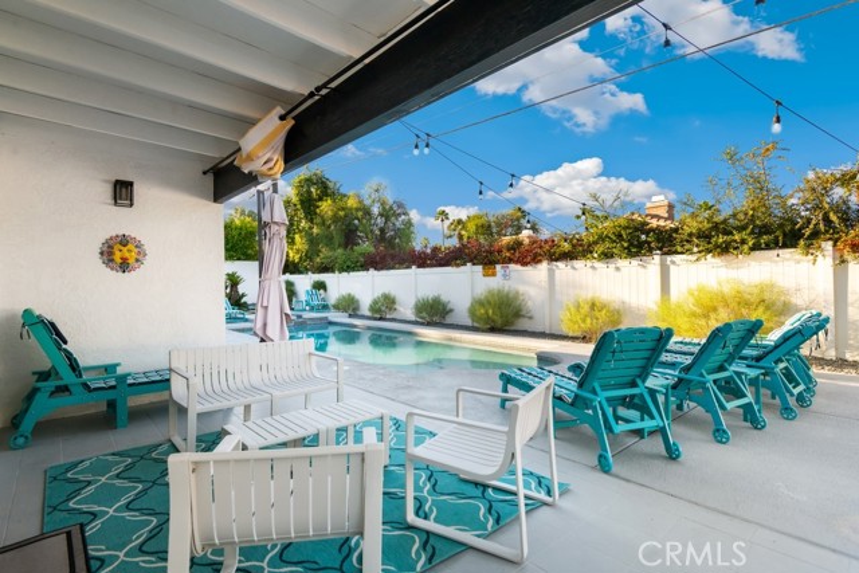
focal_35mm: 18
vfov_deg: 67.4
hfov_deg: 90.0
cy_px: 286
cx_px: 430
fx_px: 430
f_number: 8
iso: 64
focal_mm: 18
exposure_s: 1/250
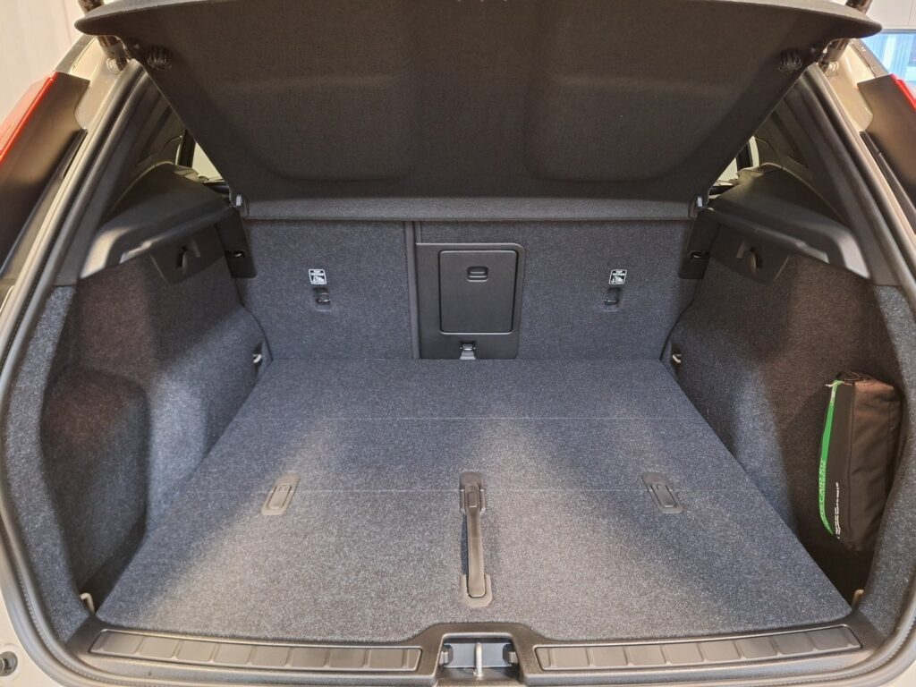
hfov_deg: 73.9
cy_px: 344
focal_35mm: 23
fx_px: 609
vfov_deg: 58.9
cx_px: 458
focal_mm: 5.54
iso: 640
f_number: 1.8
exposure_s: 1/20
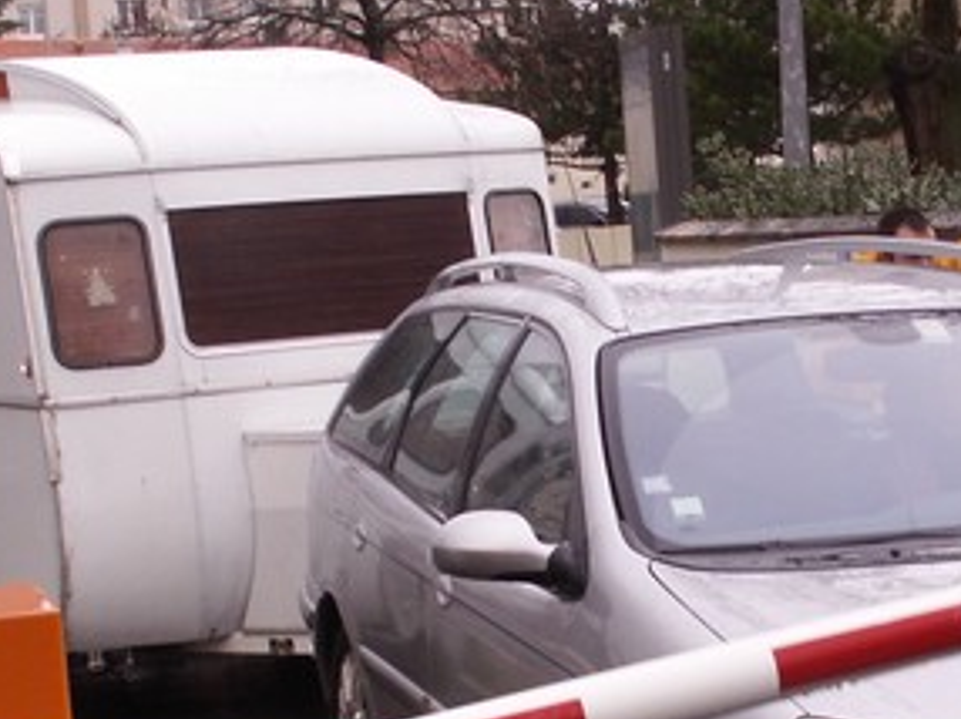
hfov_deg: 19.9
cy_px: 588
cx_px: 706
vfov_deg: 15.0
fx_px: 2718
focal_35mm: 98
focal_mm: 5.86
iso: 50
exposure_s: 1/30
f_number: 5
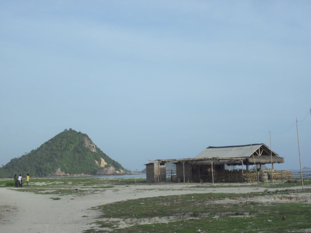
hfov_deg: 25.0
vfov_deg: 18.9
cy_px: 116
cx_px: 156
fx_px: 701
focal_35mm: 78
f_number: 12
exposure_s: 1/100
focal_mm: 12.8
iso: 100
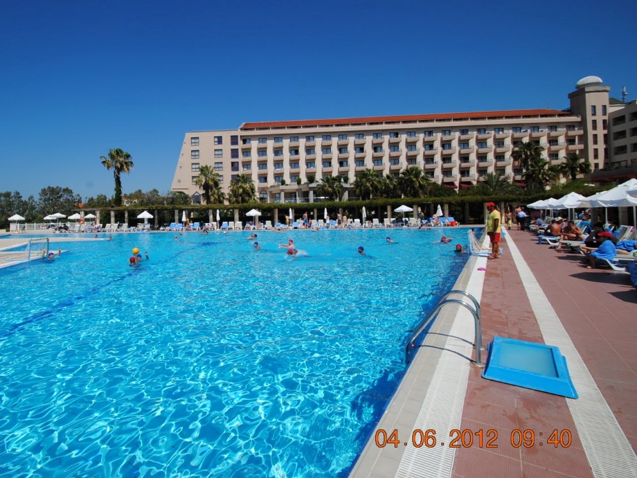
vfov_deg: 71.4
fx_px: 331
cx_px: 250
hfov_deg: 86.5
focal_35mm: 18
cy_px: 213
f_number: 10
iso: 100
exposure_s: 1/400
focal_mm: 10
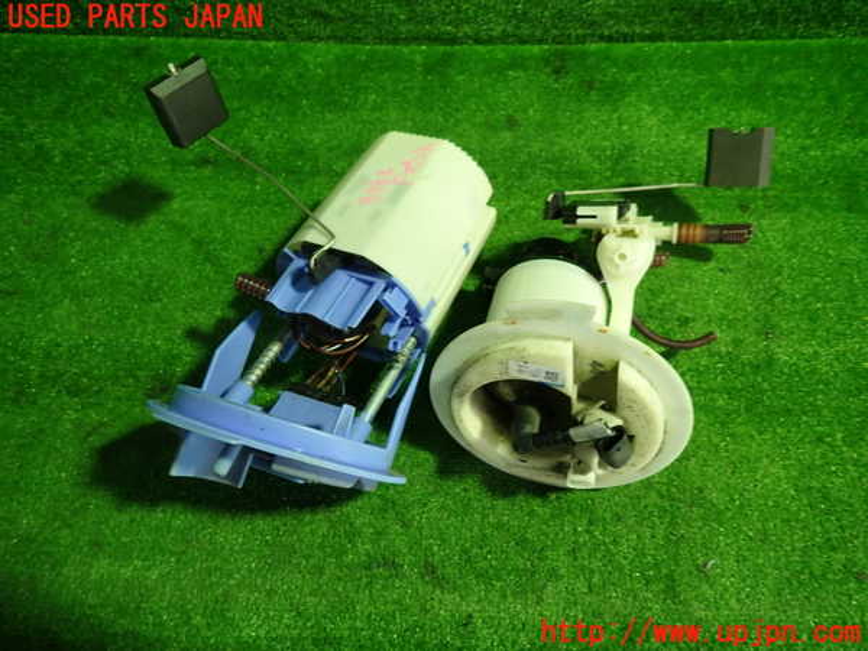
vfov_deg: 54.9
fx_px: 627
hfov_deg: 69.4
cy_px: 326
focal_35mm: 25
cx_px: 434
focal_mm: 4.5
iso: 200
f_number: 2
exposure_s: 1/40
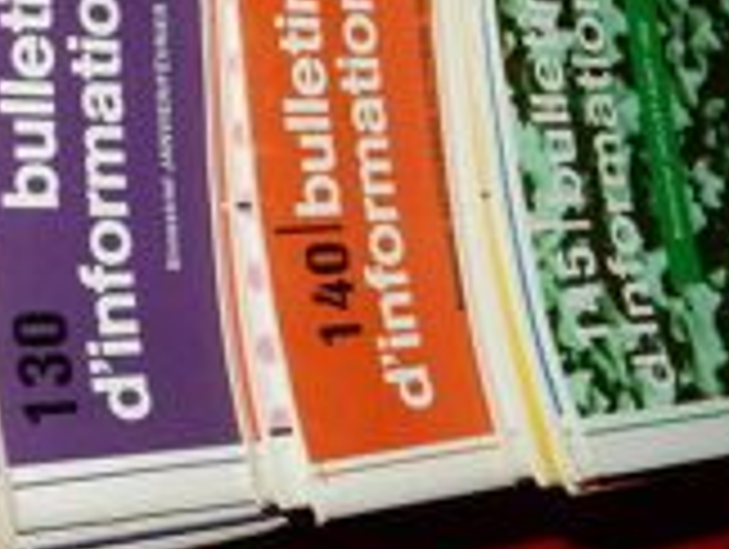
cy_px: 112
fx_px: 1561
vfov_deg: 19.7
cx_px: 292
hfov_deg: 26.2
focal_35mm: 74
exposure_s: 1/30
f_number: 3.7
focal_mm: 4.5
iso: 200
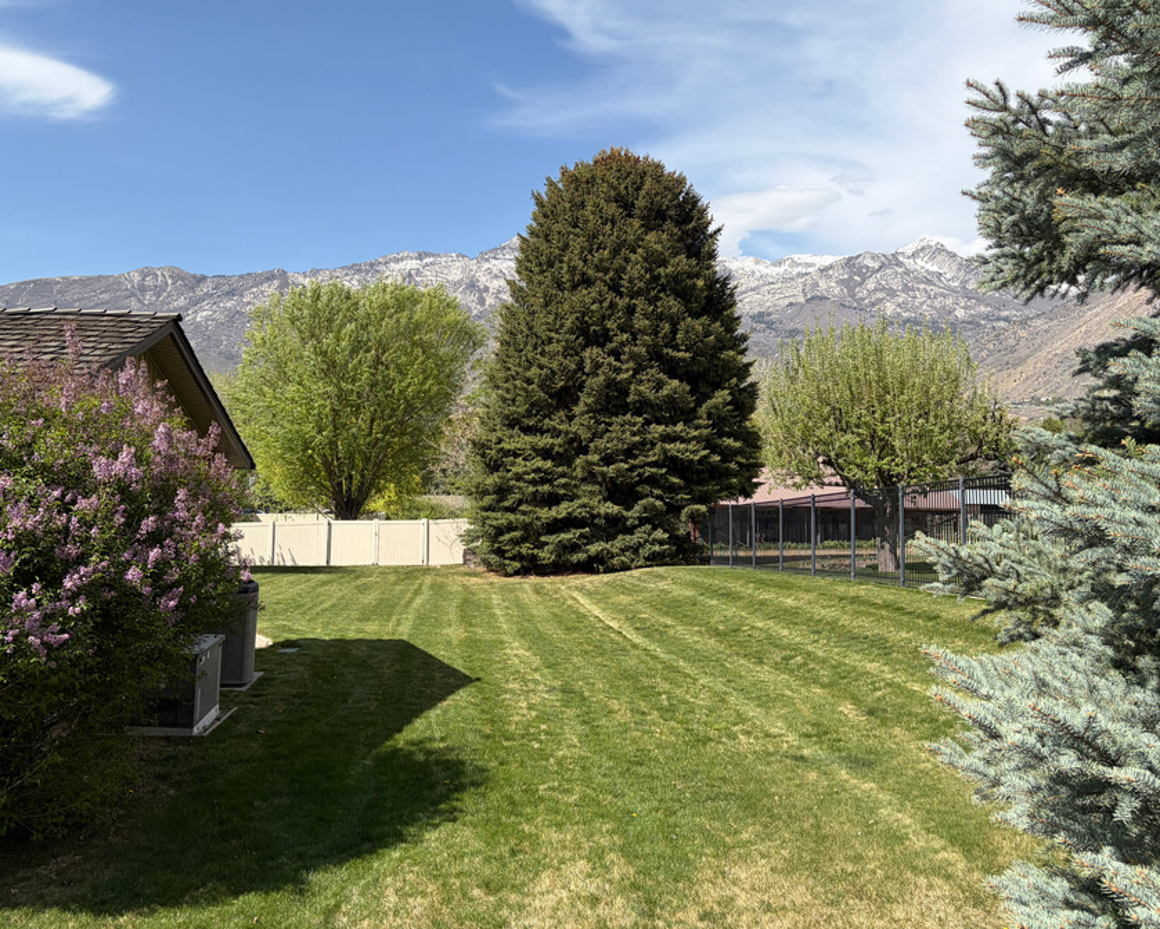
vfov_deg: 47.0
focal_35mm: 31
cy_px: 403
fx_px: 1065
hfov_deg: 56.9
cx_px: 490
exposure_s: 1/4608
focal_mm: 5.96
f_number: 1.6
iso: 64
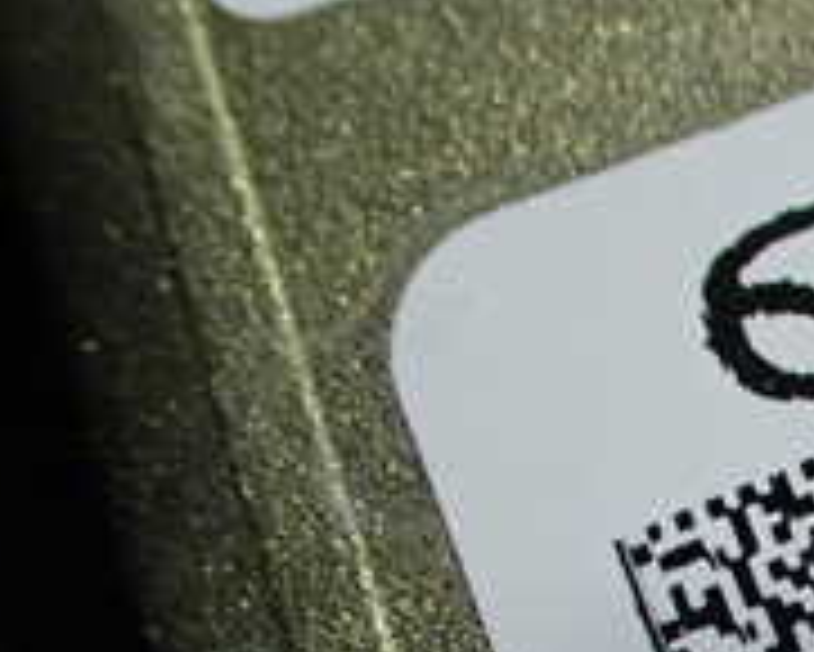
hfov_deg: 17.5
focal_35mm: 97
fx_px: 2338
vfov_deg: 15.7
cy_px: 612
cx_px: 1273
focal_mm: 5.4
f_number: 2.3
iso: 250
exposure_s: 1/125
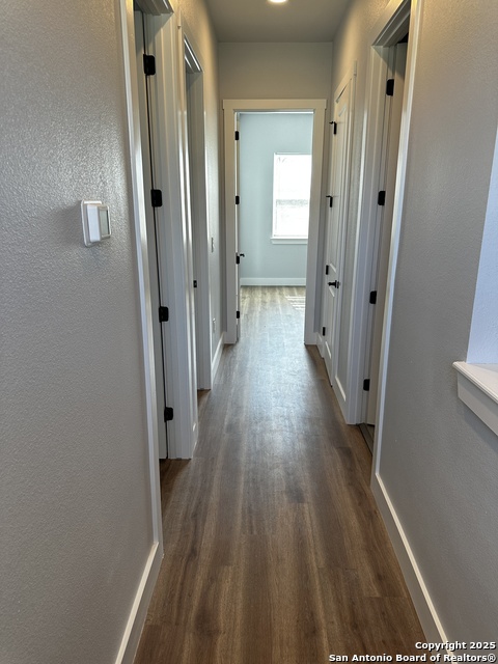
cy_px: 332
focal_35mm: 24
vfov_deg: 71.6
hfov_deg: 56.8
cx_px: 249
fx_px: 460
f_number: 1.78
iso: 125
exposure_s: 1/120
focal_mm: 6.86
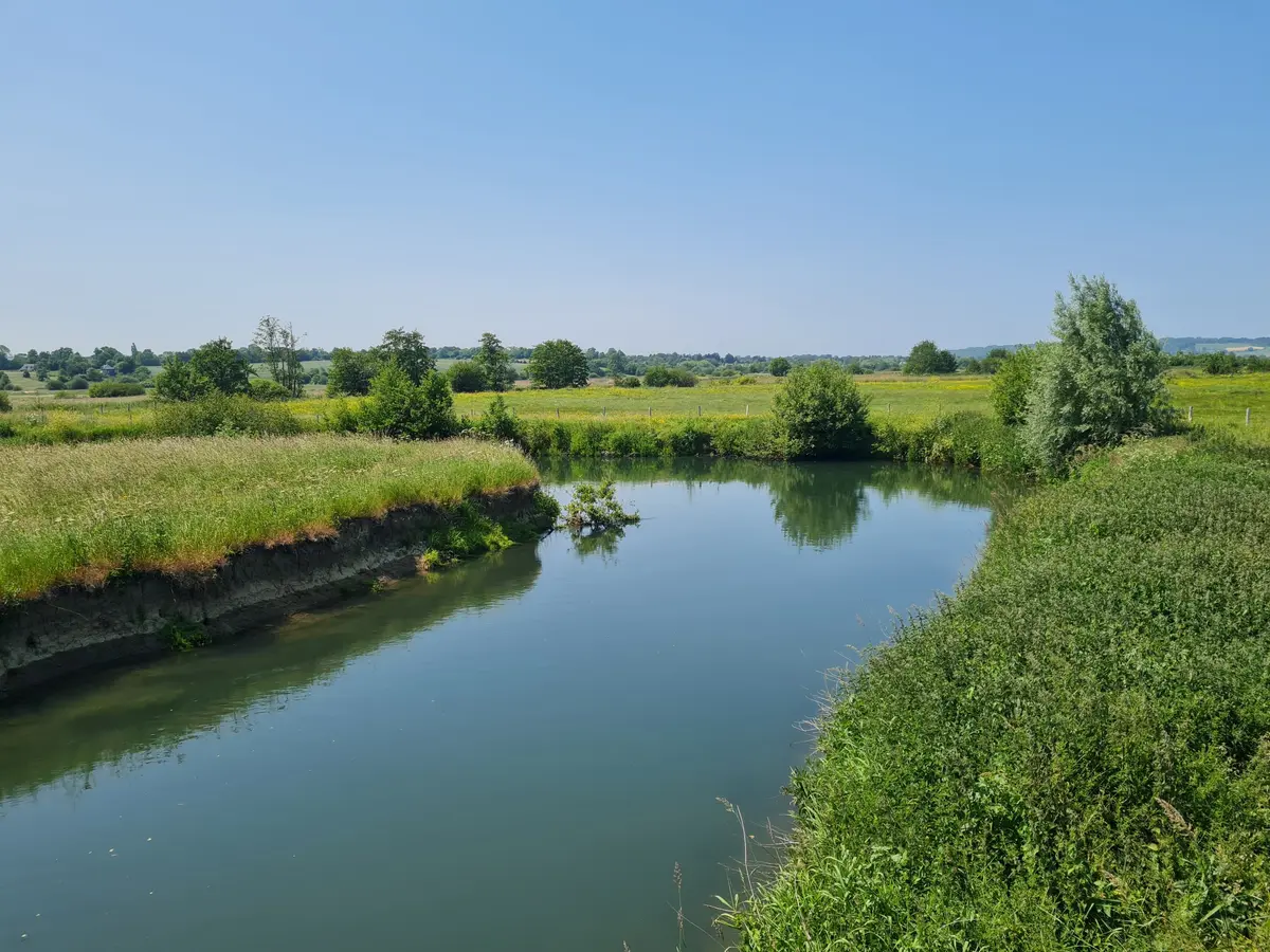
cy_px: 476
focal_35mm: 26
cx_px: 635
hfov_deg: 67.3
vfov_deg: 53.1
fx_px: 954
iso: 50
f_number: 1.8
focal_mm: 5.4
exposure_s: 1/2416
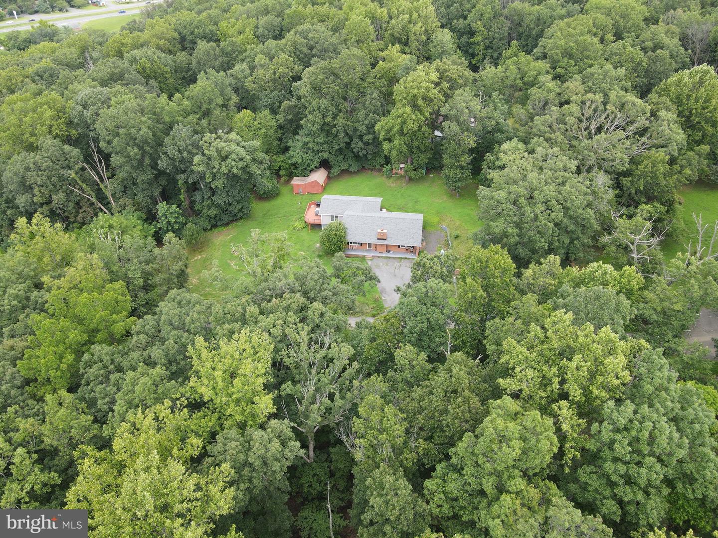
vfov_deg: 56.8
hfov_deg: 71.6
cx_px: 359
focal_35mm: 24
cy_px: 269
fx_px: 498
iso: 100
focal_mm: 4.5
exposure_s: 1/80
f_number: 2.8
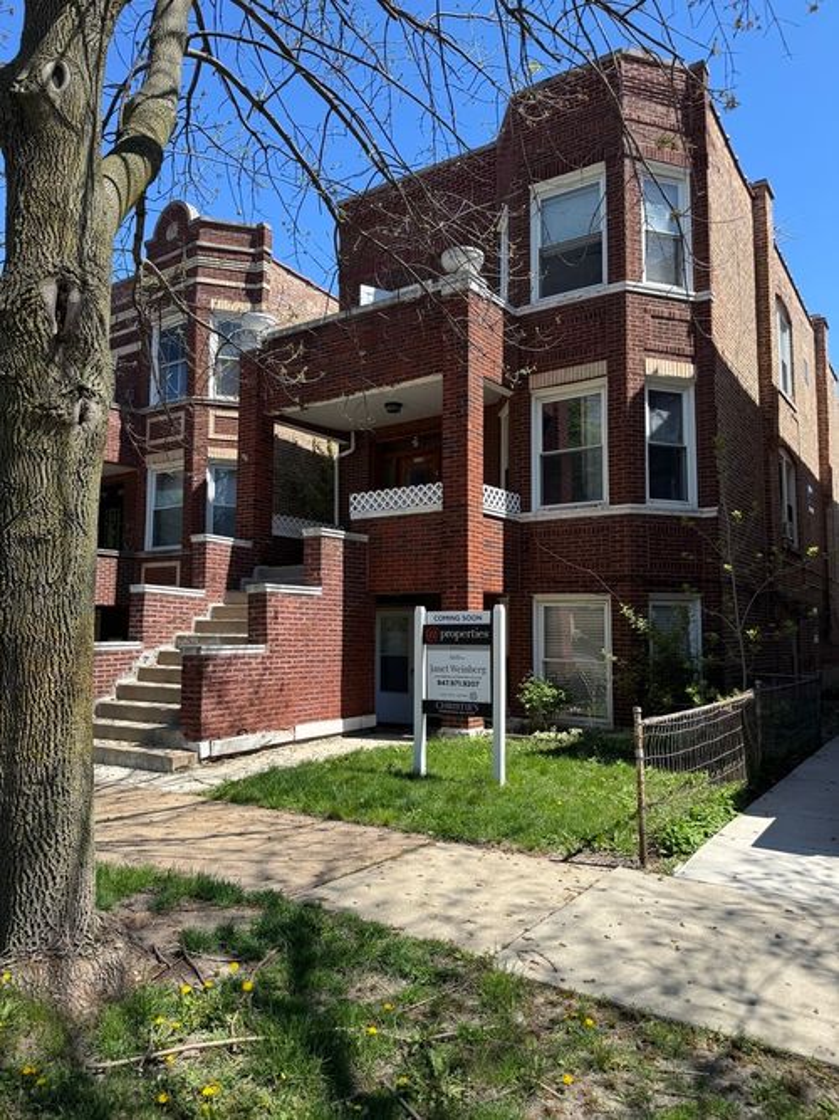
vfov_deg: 71.6
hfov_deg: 56.8
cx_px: 420
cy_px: 560
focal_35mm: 24
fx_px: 776
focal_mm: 6.76
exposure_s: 1/2252
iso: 80
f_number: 1.78
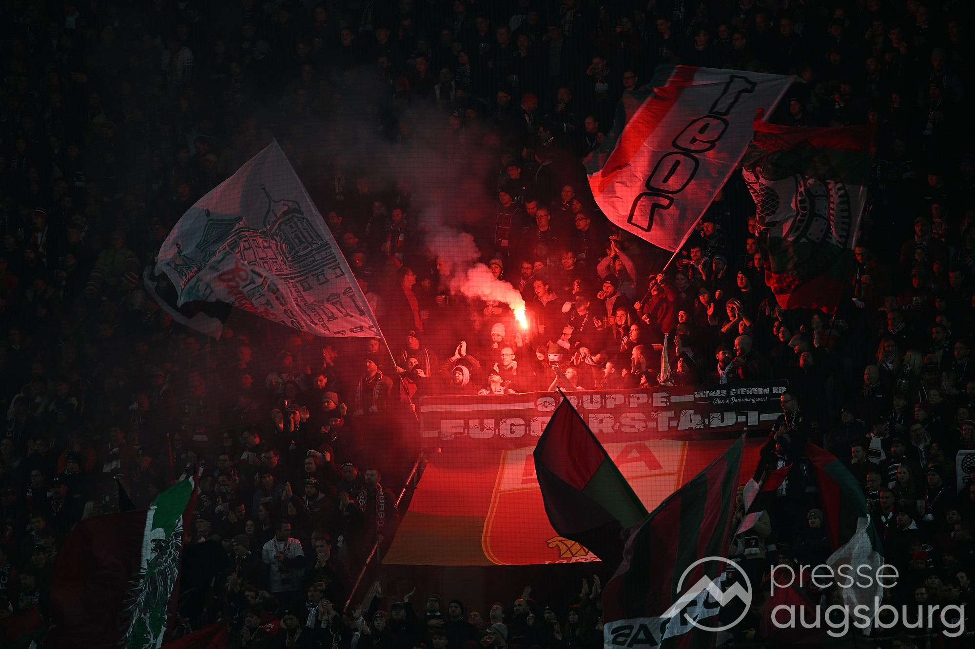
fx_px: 10829
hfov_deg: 5.2
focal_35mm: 400
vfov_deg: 3.4
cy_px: 324
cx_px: 488
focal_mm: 400
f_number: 4.5
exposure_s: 1/200
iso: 400
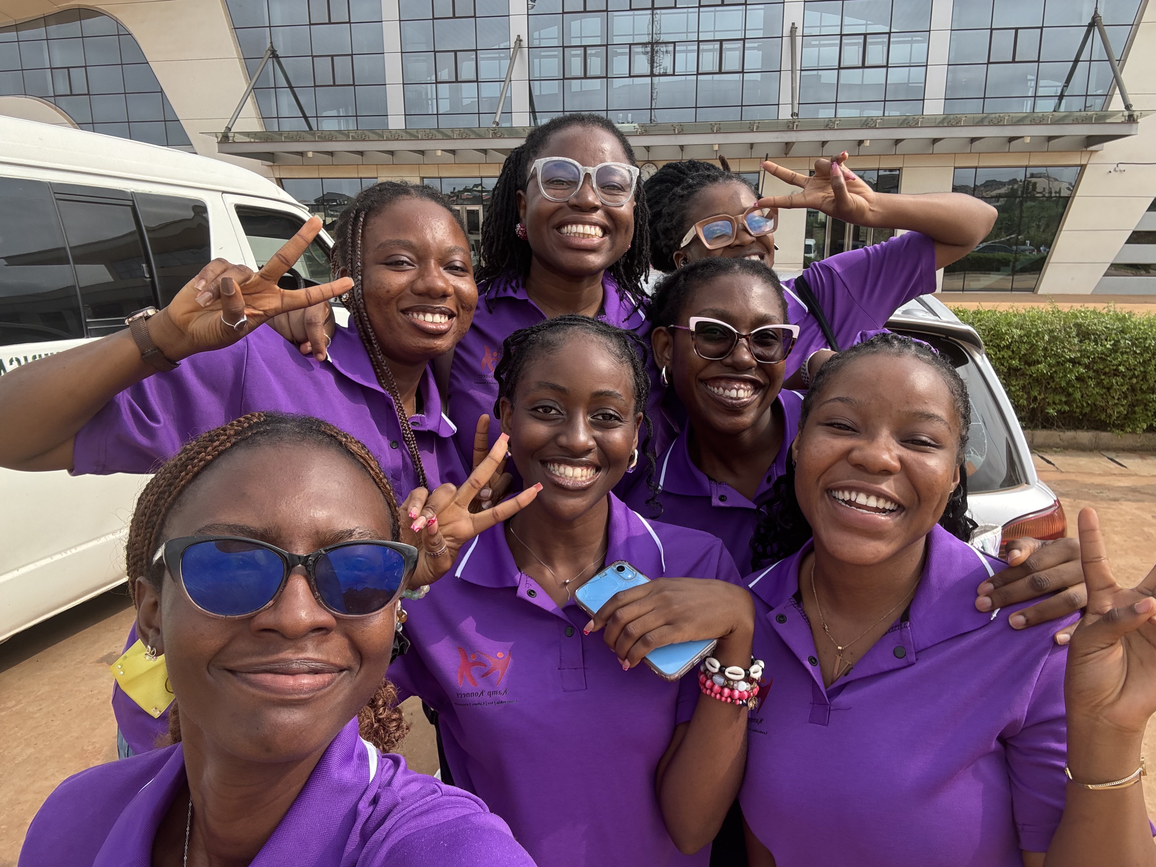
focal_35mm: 23
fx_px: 768
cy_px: 434
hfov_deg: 73.9
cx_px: 578
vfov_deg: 58.9
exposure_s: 1/344
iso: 25
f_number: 1.9
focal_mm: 2.69
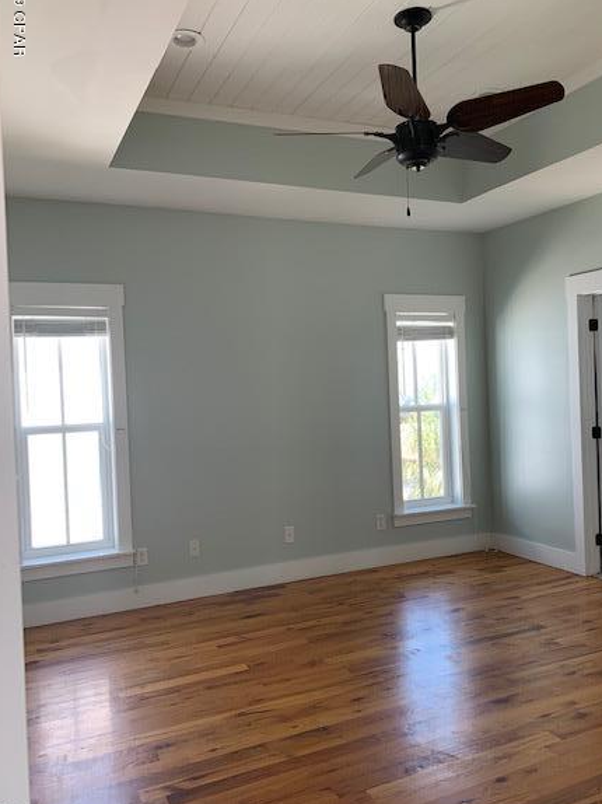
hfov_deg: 48.1
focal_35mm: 29
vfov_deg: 61.7
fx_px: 673
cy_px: 395
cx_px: 328
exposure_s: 1/121
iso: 80
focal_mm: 4.25
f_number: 1.8
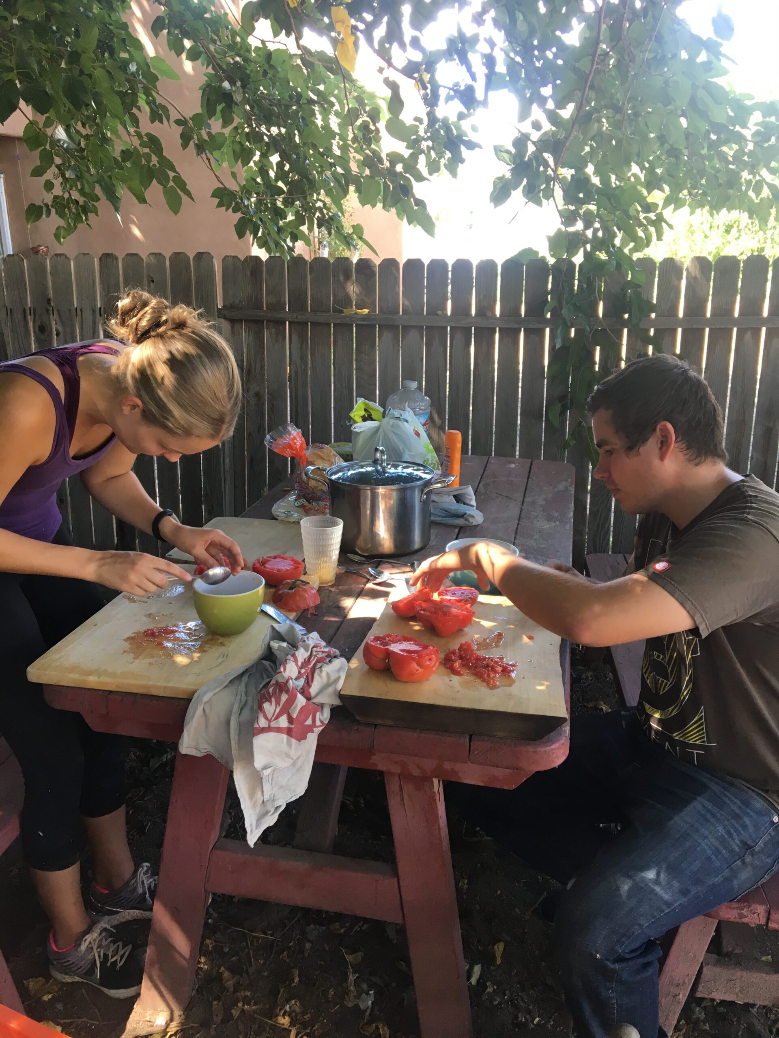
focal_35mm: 29
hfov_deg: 48.2
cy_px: 519
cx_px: 390
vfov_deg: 61.7
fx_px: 870
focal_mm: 4.15
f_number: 2.2
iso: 25
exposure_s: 1/30
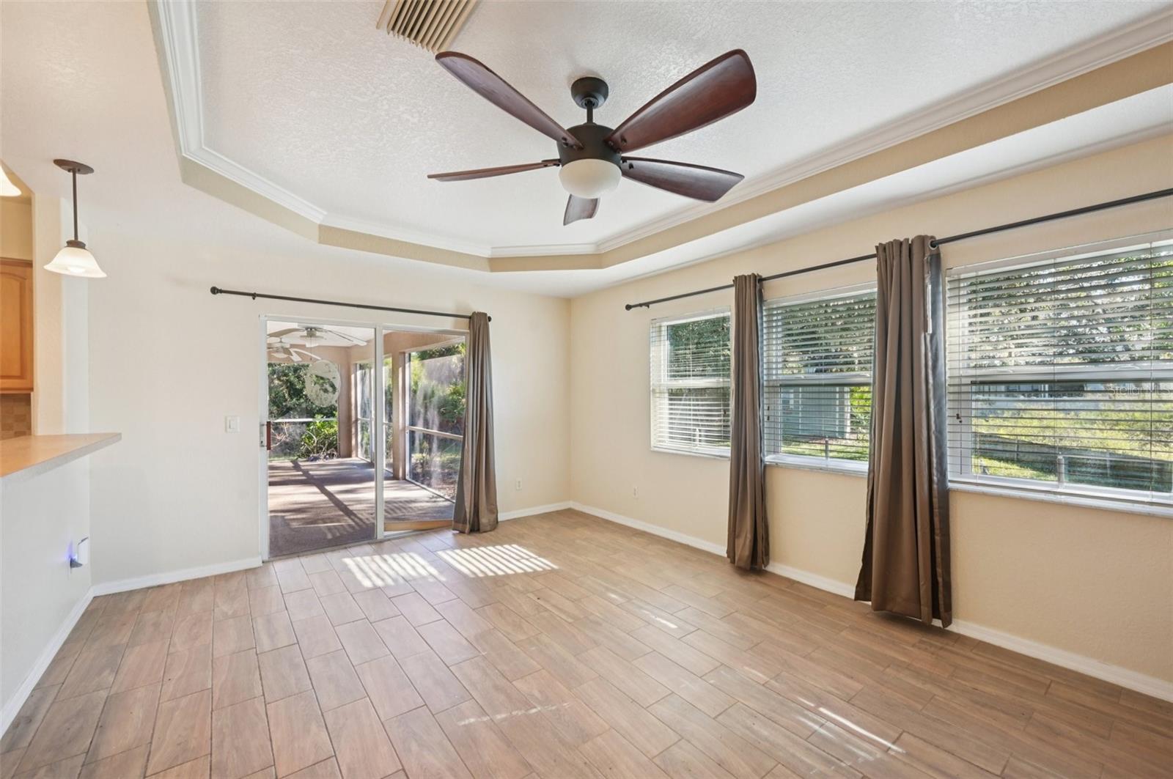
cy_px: 390
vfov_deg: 81.1
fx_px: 456
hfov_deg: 104.3
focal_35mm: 14
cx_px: 586
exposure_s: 1/25
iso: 400
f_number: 8
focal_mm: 14
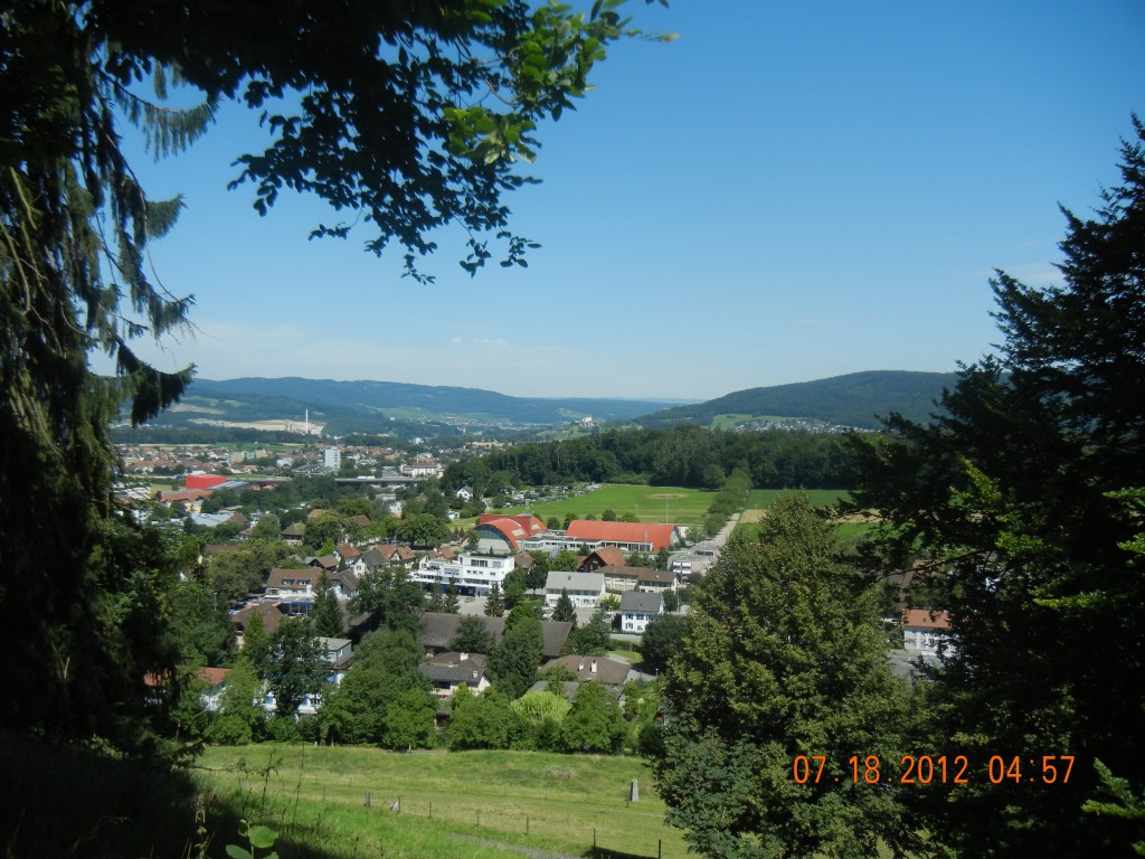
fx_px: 992
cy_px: 430
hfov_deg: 60.0
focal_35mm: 30
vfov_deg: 46.8
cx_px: 572
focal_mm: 5.4
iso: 160
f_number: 7
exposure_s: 1/431
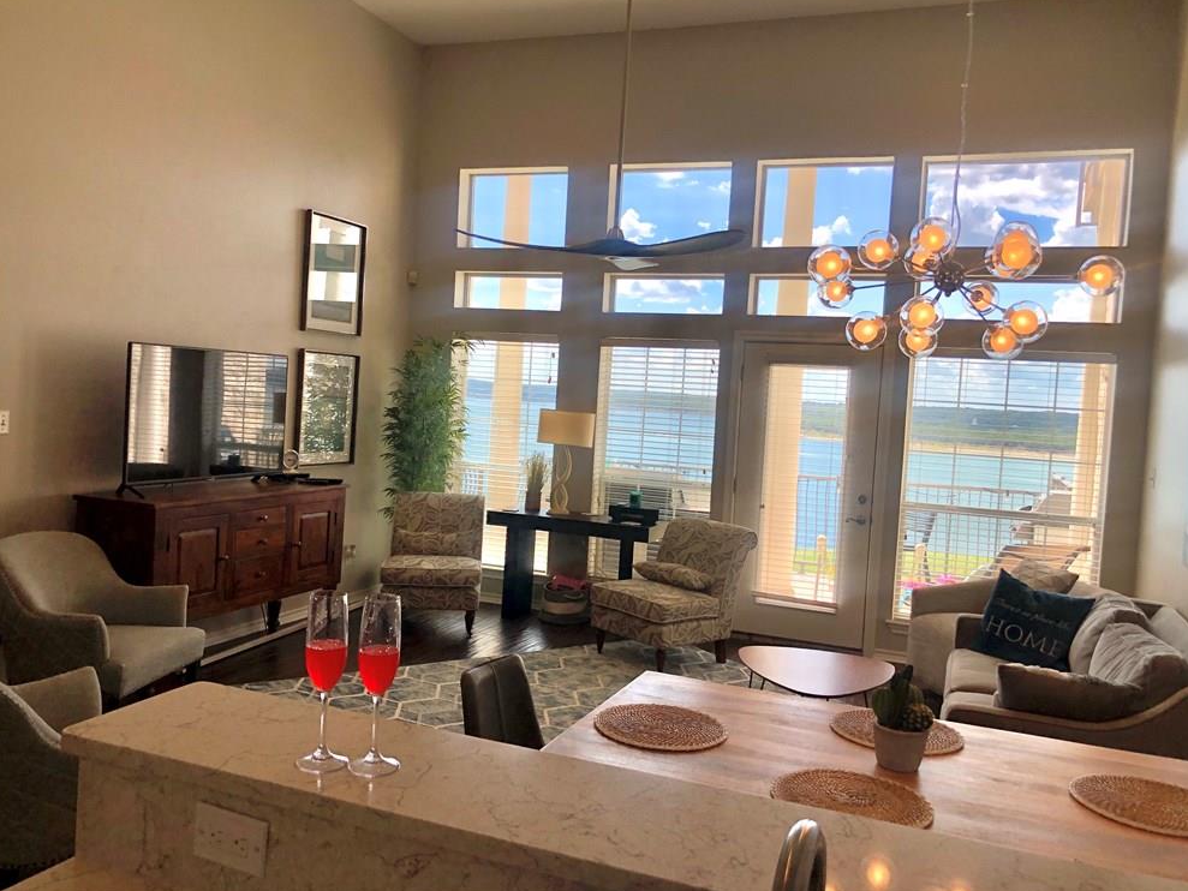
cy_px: 436
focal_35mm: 29
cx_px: 586
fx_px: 995
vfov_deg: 48.2
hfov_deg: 61.7
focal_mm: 3.99
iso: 20
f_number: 1.8
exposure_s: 1/527
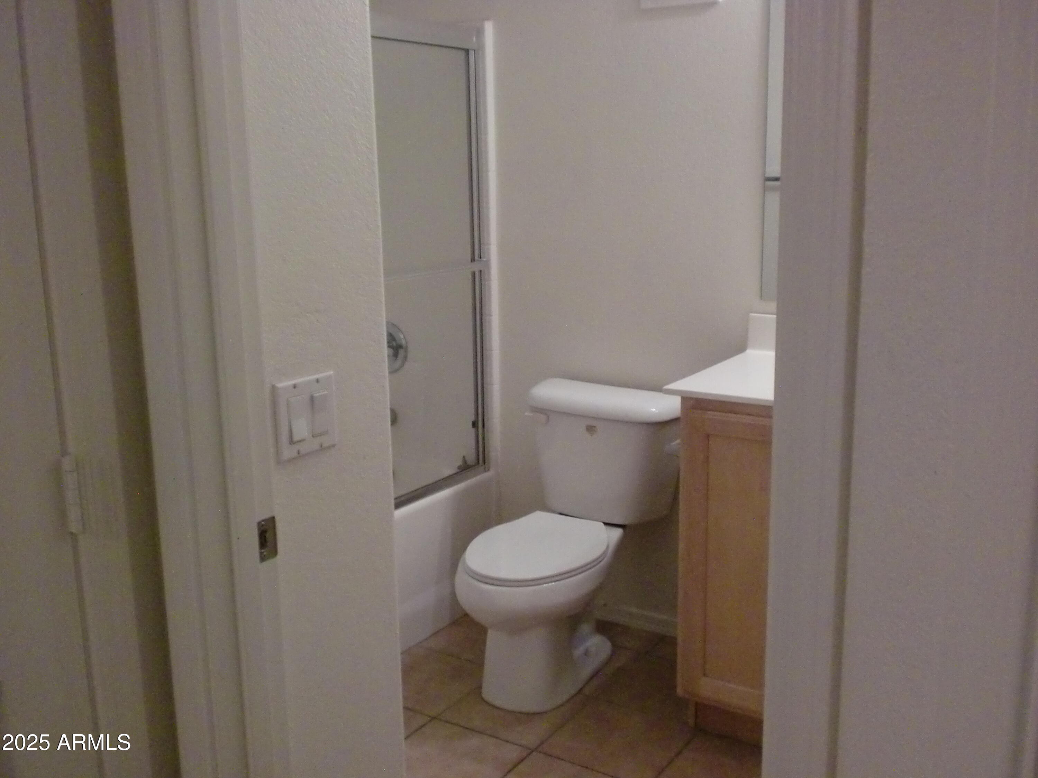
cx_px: 519
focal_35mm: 35
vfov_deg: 40.7
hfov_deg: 52.6
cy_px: 389
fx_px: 1050
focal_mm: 6.3
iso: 640
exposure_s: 1/60
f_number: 3.1
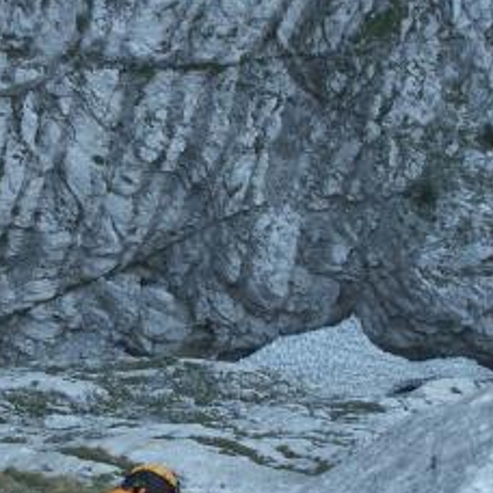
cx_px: 184
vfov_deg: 18.9
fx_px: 1482
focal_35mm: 92
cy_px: 298
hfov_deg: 18.8
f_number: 3.5
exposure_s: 1/100
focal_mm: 7.7
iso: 50
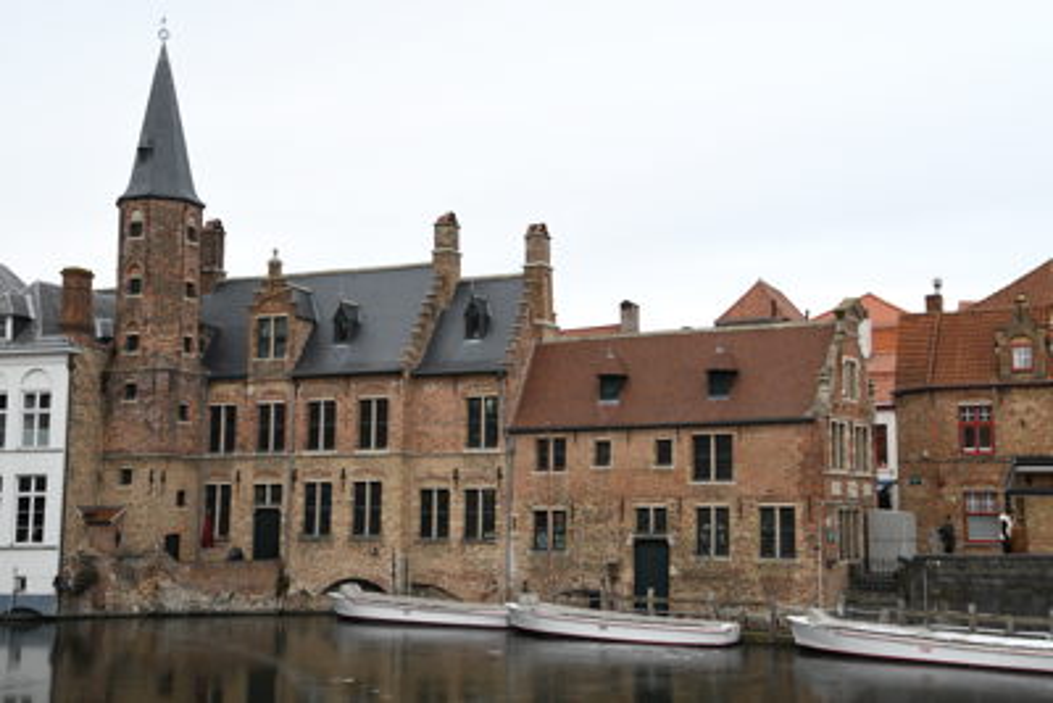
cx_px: 526
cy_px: 352
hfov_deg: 49.5
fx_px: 1141
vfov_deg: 34.2
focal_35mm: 39
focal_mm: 26
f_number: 5
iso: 100
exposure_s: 1/60
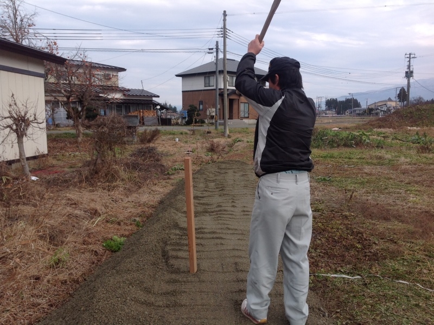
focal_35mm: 35
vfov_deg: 40.7
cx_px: 217
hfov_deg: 52.6
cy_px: 162
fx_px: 439
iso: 50
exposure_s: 1/889
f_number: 2.4
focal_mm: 4.3
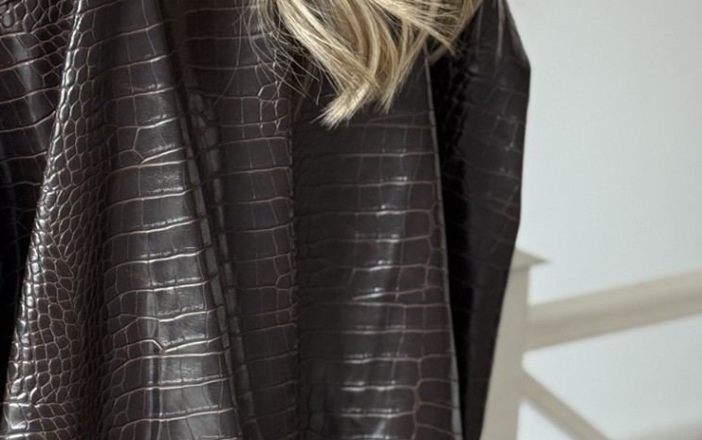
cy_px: 289
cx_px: 150
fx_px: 2105
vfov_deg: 11.9
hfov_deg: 18.8
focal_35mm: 110
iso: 160
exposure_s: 1/243
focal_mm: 6.76
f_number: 1.78
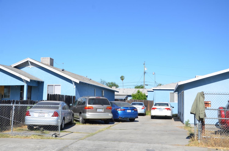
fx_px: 247
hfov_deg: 49.7
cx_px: 114
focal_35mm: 39
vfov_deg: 34.0
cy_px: 76
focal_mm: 26
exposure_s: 1/320
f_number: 9
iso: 100
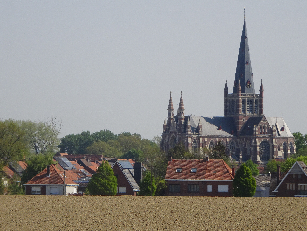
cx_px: 128
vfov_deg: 5.7
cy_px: 101
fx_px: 2306
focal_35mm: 260
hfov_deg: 7.6
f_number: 6.3
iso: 80
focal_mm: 34.17
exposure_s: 1/400
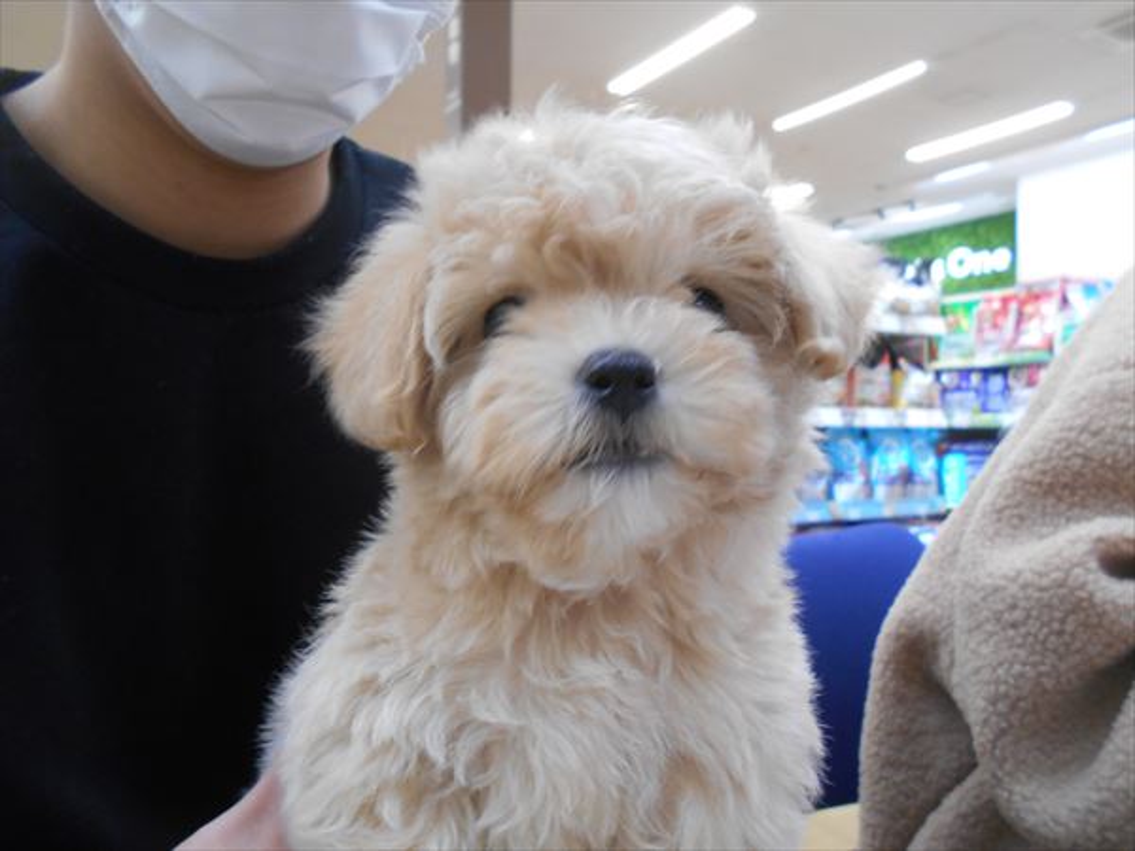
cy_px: 426
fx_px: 852
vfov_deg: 53.1
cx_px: 568
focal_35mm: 26
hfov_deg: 67.3
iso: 220
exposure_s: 1/30
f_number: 3.2
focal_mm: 4.6
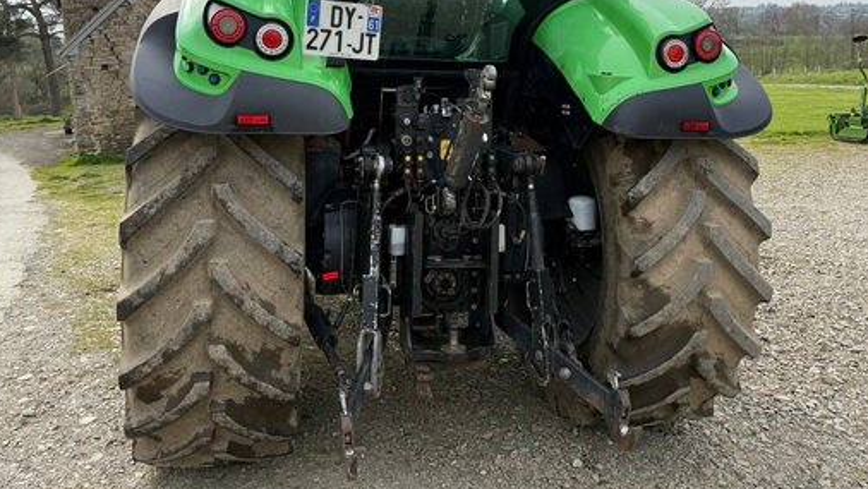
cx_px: 420
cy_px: 106
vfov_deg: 36.7
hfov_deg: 62.6
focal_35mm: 31
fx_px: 714
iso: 100
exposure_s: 1/2703
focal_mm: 6.76
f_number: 1.78
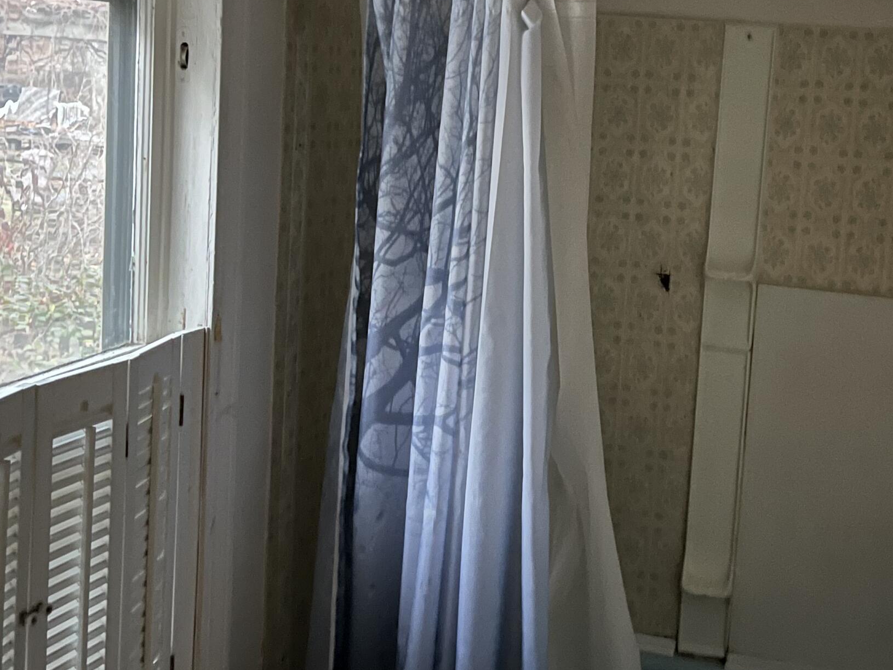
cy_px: 187
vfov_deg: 31.1
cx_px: 611
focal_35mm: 46
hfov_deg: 40.6
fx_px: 1187
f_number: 1.6
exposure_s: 1/9
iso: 1000
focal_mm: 5.1
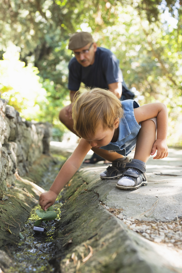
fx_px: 379
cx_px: 91
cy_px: 136
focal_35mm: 50
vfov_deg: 39.6
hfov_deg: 27.0
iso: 400
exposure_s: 1/160
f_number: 1.6
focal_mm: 50
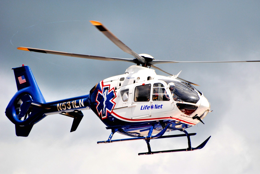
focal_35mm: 387
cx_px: 136
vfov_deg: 3.6
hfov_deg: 5.3
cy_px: 86
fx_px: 2798
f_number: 5.6
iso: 200
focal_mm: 240
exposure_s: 1/2000
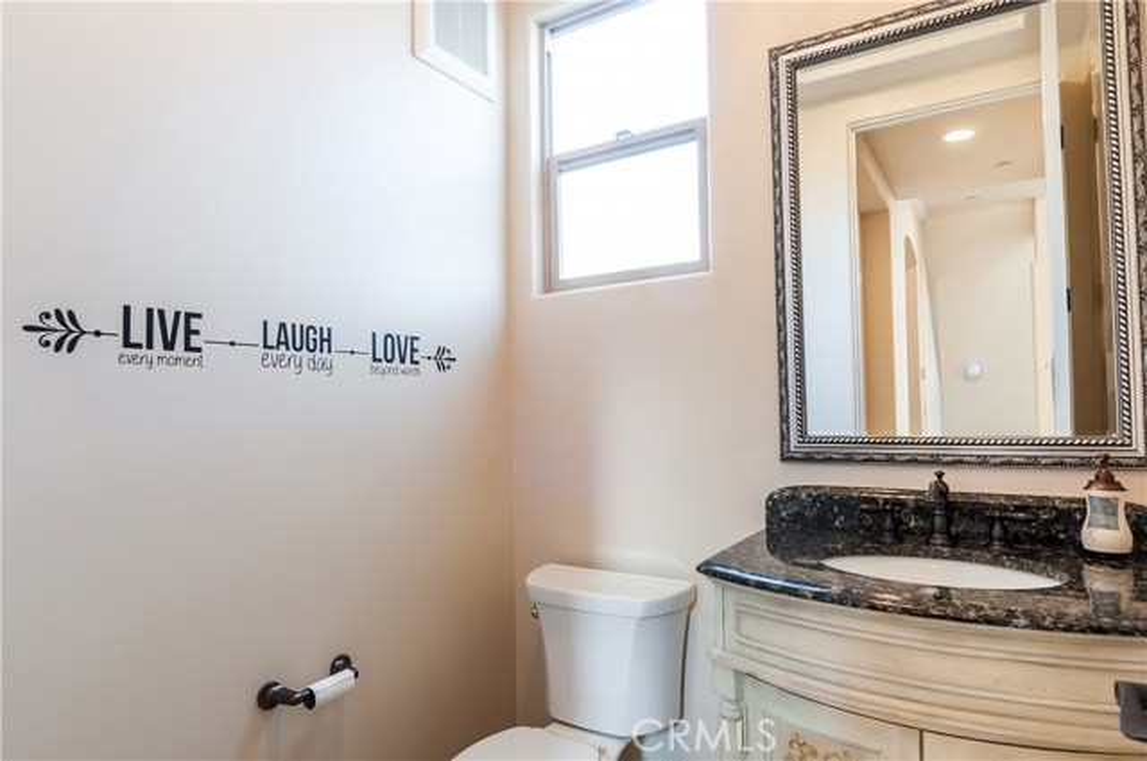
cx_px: 574
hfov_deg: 81.3
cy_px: 380
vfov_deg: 59.4
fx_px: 668
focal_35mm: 21
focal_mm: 14
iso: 200
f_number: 9
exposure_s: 1/5
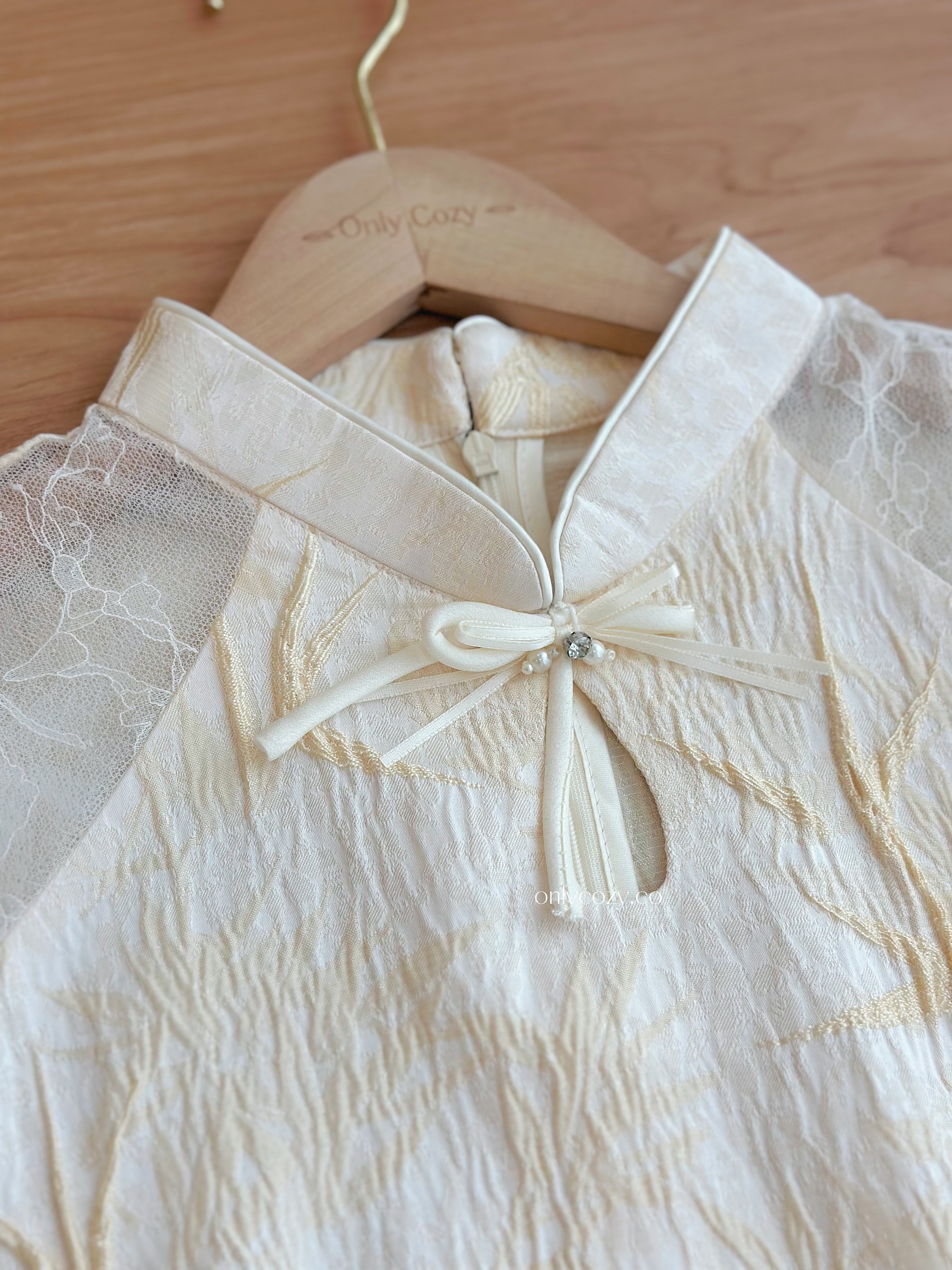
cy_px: 635
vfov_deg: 39.7
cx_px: 476
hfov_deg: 30.3
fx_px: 1760
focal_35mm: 48
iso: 80
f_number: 1.78
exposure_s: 1/227
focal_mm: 6.86
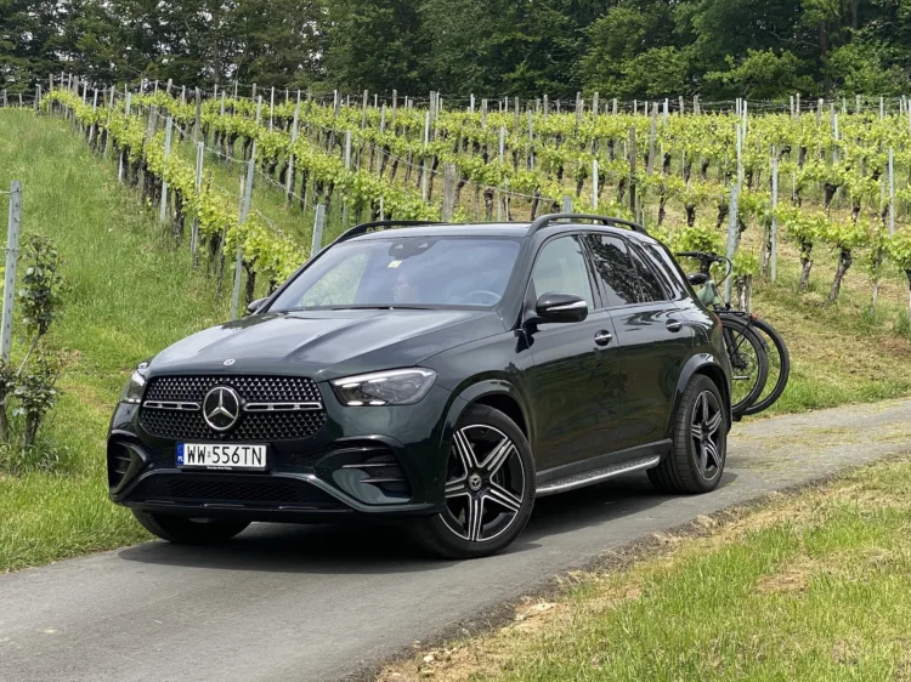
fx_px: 1868
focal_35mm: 71
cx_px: 442
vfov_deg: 20.7
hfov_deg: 27.4
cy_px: 358
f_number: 2
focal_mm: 6
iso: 20
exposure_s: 1/1597
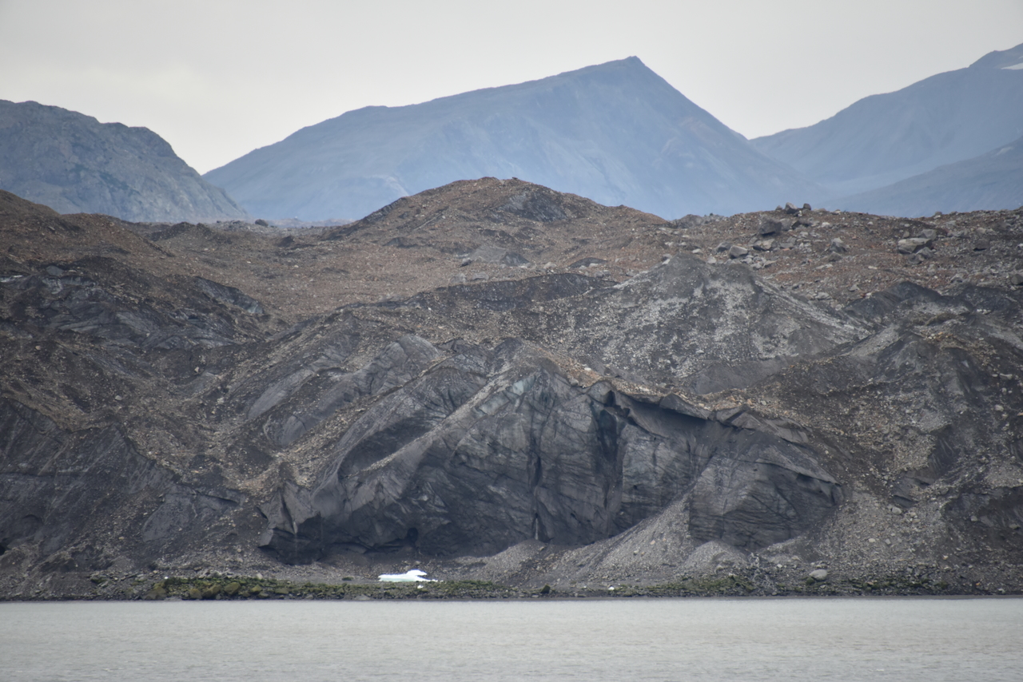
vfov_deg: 4.6
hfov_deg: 6.9
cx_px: 512
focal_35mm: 300
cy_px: 341
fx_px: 8526
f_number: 5.6
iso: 900
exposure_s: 1/640
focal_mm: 300
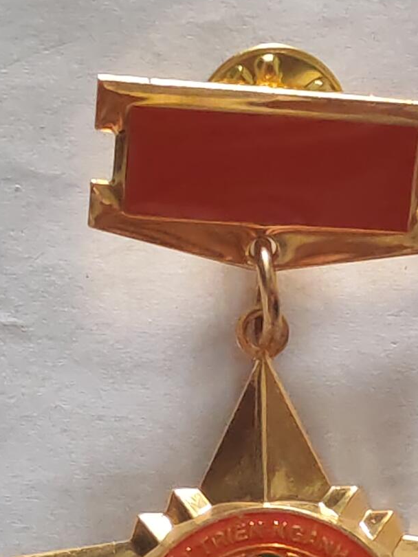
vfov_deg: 12.9
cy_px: 543
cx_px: 259
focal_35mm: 151
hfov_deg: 9.8
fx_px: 2432
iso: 1000
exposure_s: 1/50
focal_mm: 5.52
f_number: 1.95
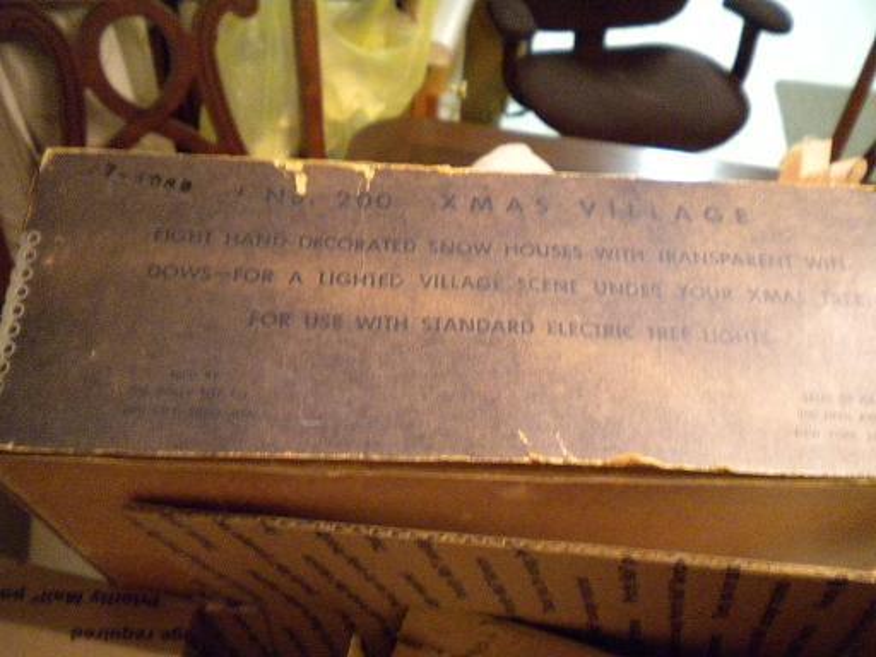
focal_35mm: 35
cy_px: 328
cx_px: 438
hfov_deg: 52.6
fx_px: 886
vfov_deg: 40.7
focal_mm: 6.3
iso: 733
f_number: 3.1
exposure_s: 1/8.8
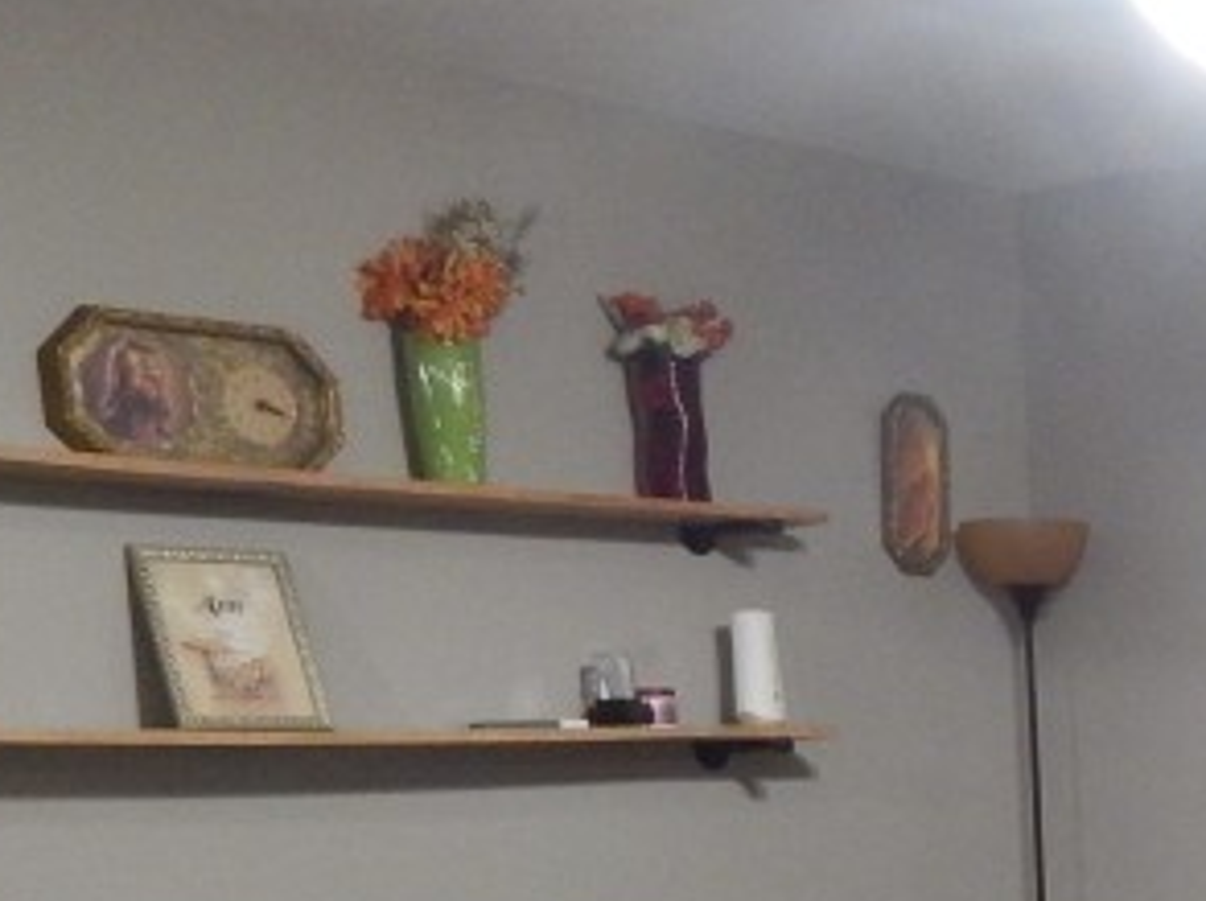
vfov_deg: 17.0
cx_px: 1585
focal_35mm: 77
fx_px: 2679
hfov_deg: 22.6
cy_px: 1415
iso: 400
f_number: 3
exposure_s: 1/13
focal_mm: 4
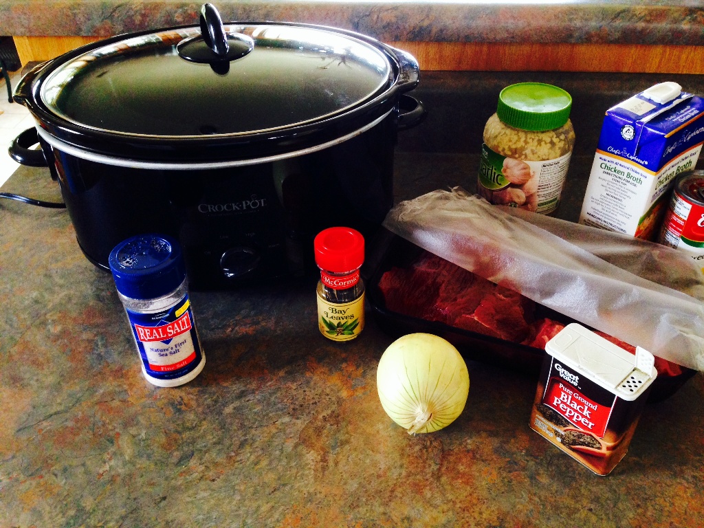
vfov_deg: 42.9
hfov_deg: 55.4
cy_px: 264
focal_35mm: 33
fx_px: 671
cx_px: 352
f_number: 2.4
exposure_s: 1/20
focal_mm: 4.12
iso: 200
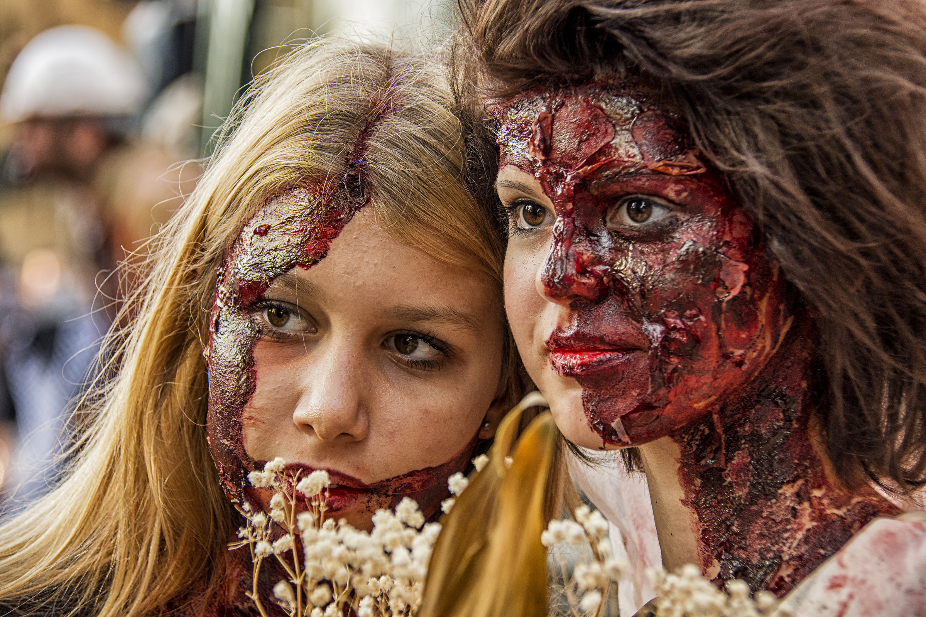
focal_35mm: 180
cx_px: 463
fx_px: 4630
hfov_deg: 11.4
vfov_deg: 7.6
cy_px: 308
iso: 500
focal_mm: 120
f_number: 5.6
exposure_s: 1/200
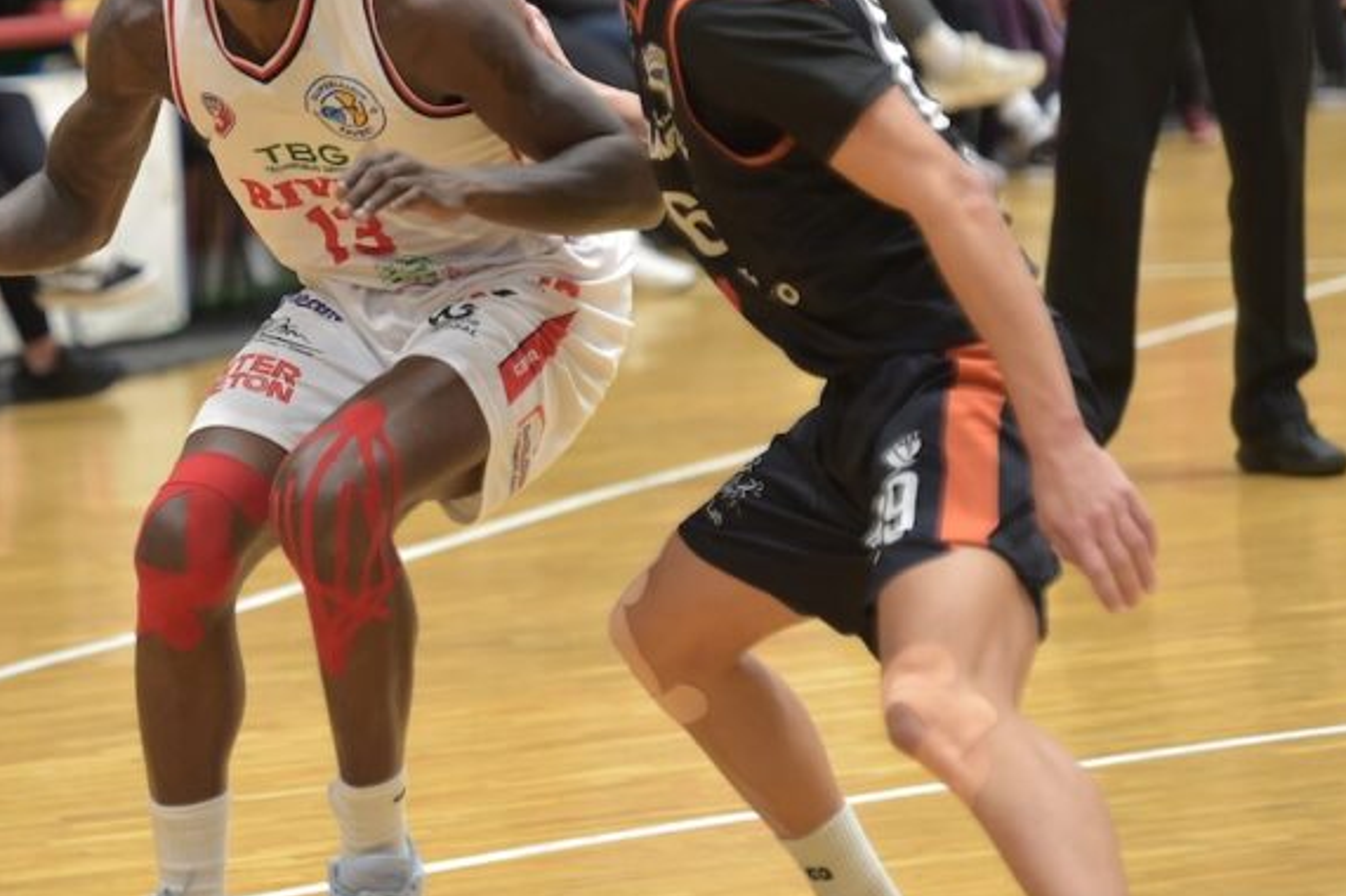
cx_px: 205
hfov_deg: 8.5
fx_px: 9043
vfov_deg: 5.7
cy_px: 133
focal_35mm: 242
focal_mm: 135
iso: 2500
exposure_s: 1/800
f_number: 2.8
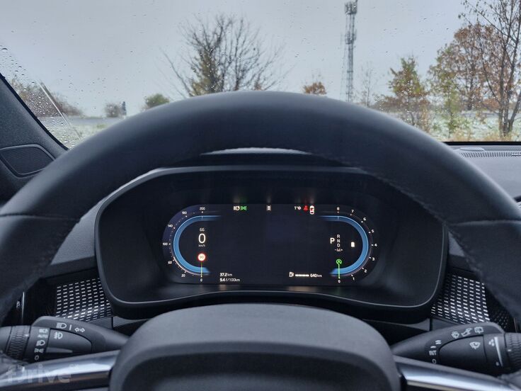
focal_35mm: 23
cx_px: 260
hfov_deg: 73.9
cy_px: 196
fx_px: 346
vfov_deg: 58.9
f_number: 1.8
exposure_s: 1/100
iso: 160
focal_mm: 5.54
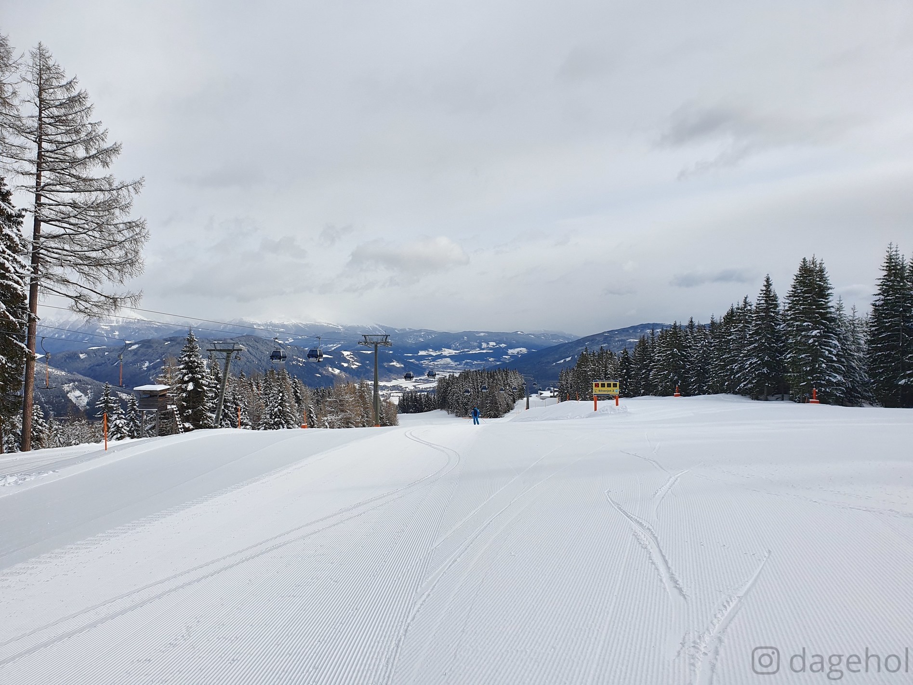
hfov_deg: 67.3
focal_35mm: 26
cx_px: 456
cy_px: 342
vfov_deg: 53.1
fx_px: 686
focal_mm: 4.32
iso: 50
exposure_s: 1/1916
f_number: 2.4
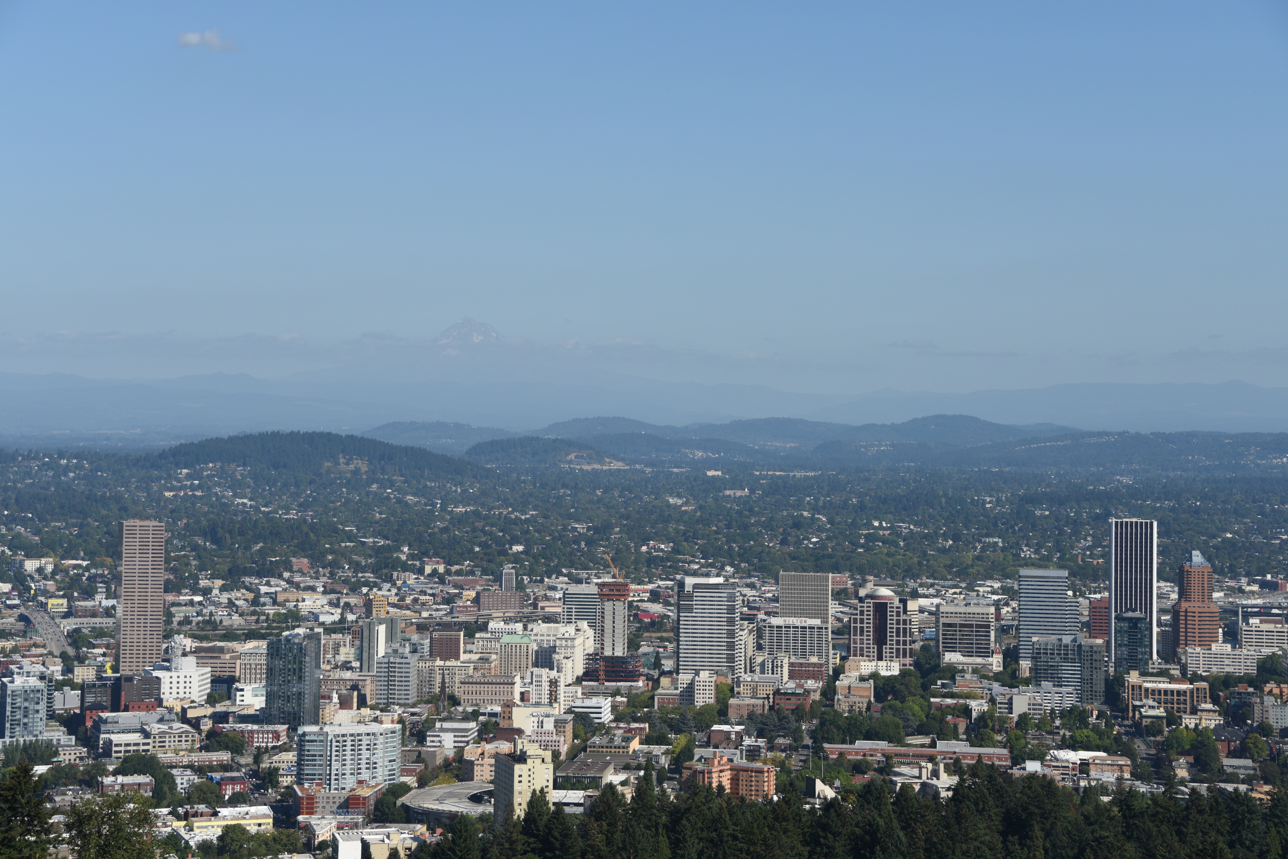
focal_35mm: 85
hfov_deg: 23.9
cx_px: 644
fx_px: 3042
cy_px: 430
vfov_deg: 16.1
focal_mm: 85
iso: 100
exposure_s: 1/320
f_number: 9
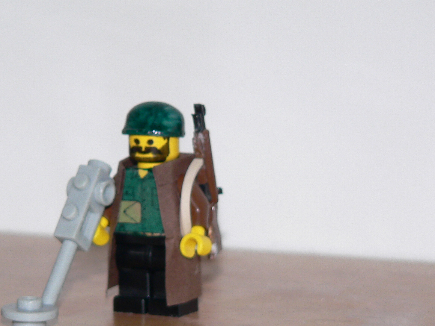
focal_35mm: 224
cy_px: 231
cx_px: 160
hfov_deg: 8.8
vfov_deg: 6.6
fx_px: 2816
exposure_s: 1/60
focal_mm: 21.2
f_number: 2.8
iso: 100
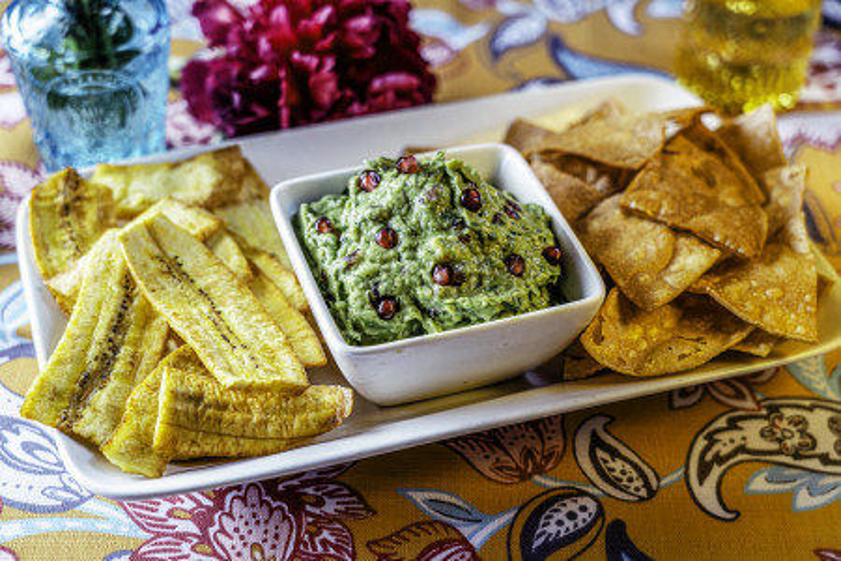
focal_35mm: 64
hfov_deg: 31.4
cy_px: 280
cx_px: 420
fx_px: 1495
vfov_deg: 21.2
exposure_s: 1/50
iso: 50
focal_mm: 64
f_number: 4
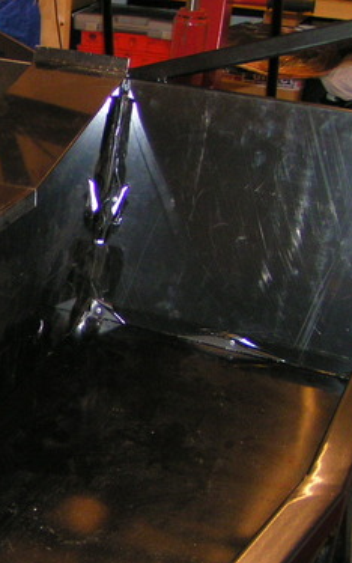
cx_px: -108
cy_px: 309
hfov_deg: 17.7
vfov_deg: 29.8
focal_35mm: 69
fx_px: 1058
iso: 200
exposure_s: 1/40
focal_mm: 5.8
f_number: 2.8
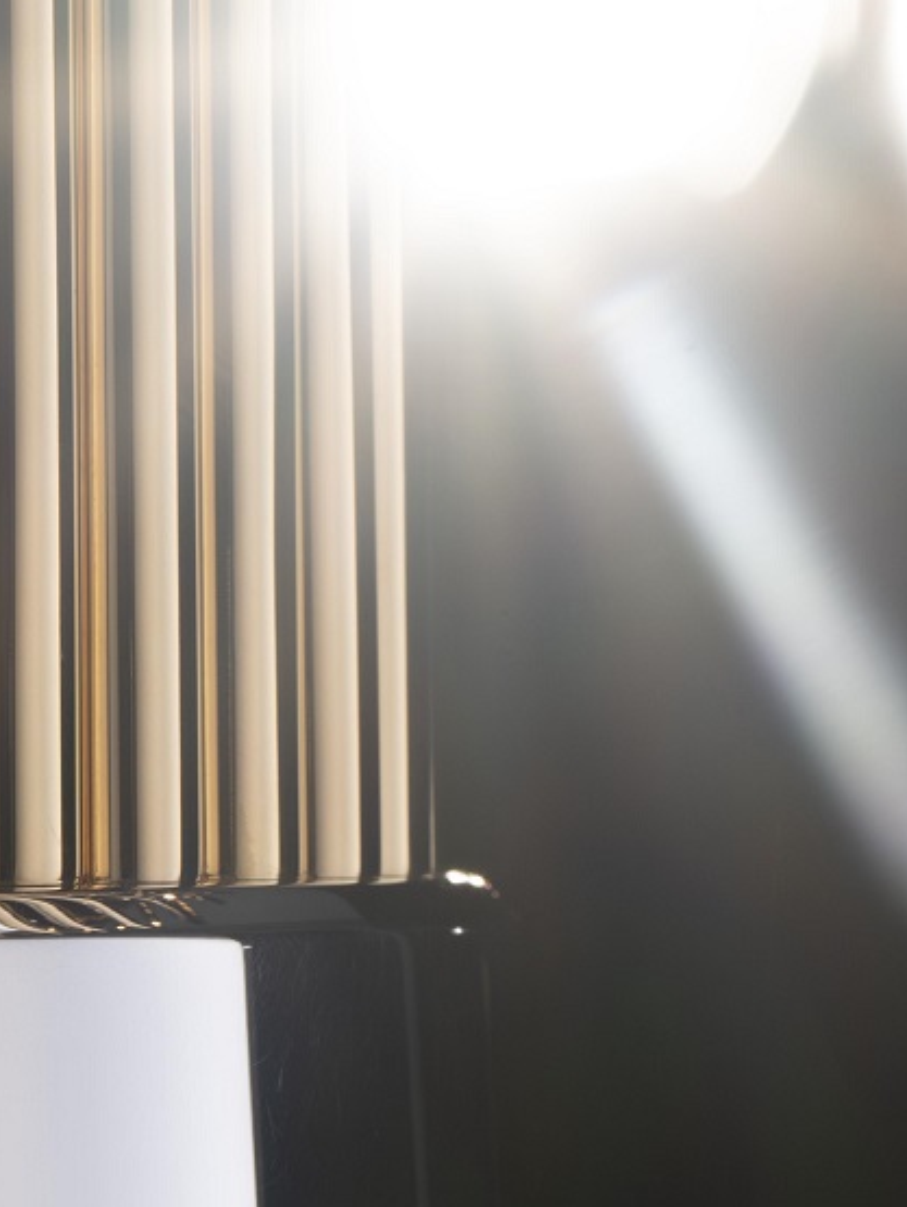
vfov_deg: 4.4
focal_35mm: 450
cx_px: 79
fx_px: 15703
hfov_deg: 3.3
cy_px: 1507
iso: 64
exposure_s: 1/1.67
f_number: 13
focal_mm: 130
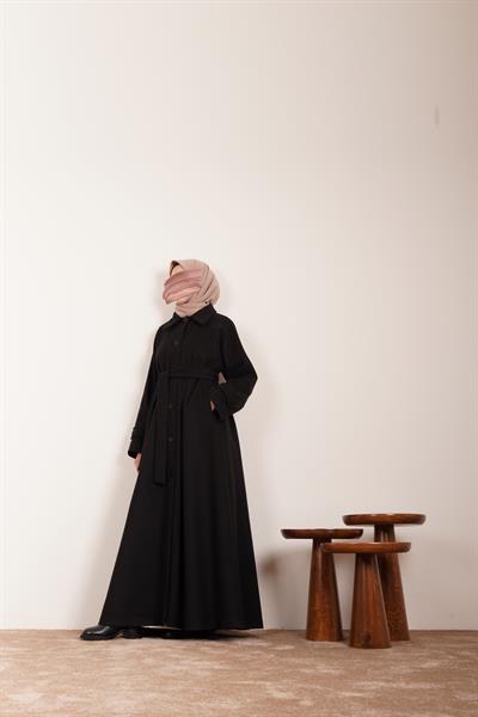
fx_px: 821
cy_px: 358
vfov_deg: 47.2
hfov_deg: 32.5
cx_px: 239
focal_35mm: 41
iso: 640
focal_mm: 41.2
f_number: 11
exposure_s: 1/640
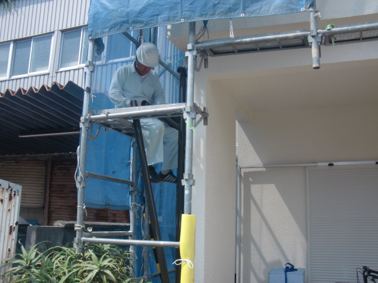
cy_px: 142
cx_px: 189
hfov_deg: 49.0
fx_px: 415
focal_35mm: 38
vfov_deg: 37.7
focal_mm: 6.66
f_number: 3.9
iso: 64
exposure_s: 1/320
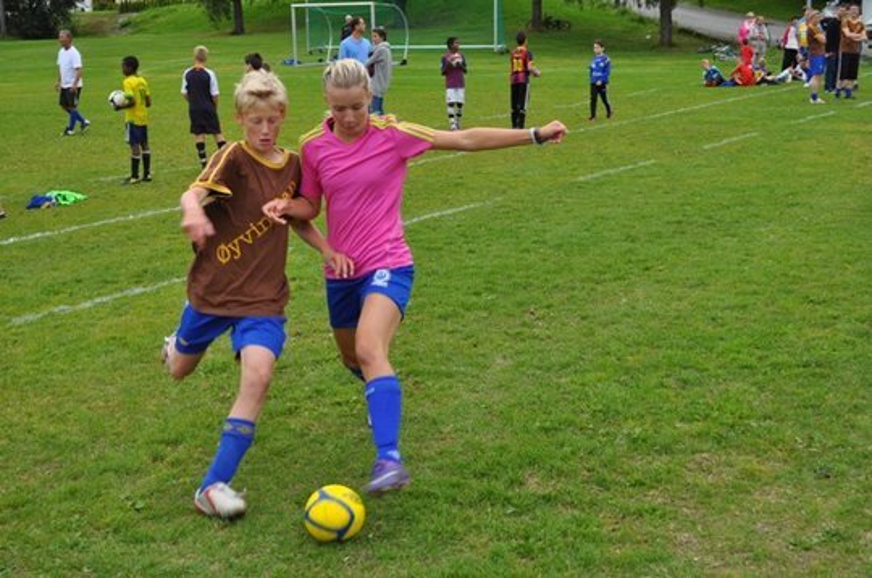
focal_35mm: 60
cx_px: 436
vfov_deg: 22.5
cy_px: 289
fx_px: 1451
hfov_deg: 33.5
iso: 200
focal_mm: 40
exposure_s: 1/200
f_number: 7.1
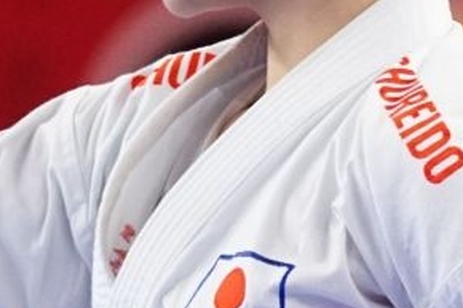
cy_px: 292
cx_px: 227
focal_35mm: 1489
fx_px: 19139
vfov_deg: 0.9
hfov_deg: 1.4
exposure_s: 1/400
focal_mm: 160
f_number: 3.2
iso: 1250
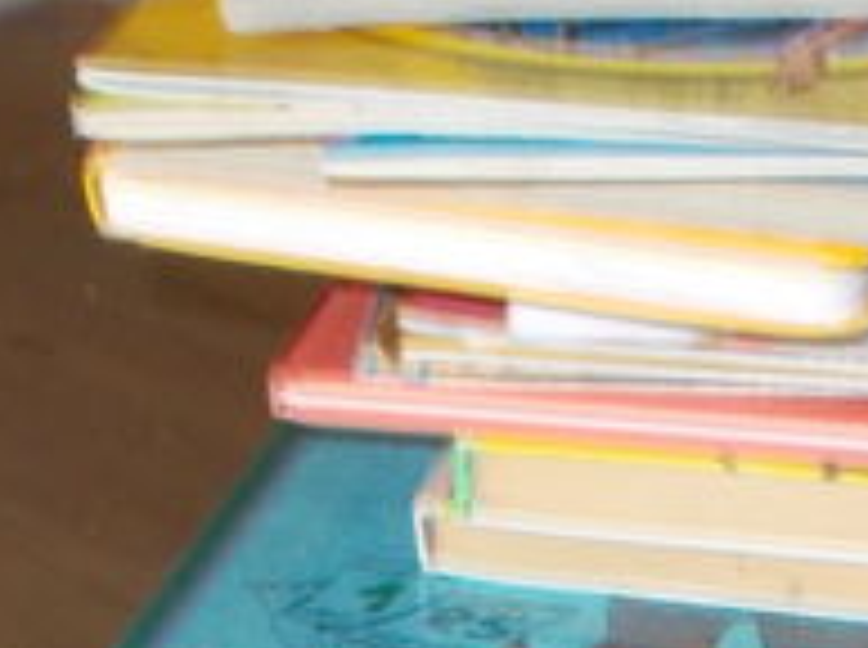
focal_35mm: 135
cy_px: 1107
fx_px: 3379
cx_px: 324
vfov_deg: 10.4
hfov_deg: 14.6
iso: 200
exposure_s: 1/25
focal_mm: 4.6
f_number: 3.2
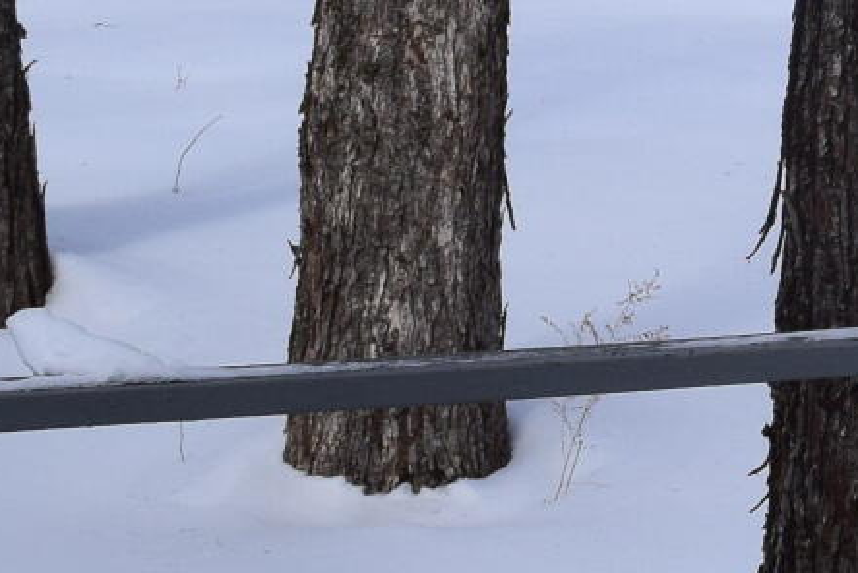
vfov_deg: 6.7
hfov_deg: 9.0
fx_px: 4841
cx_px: 2117
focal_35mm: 203
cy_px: -170
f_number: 11
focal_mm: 20
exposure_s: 1/500
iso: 320
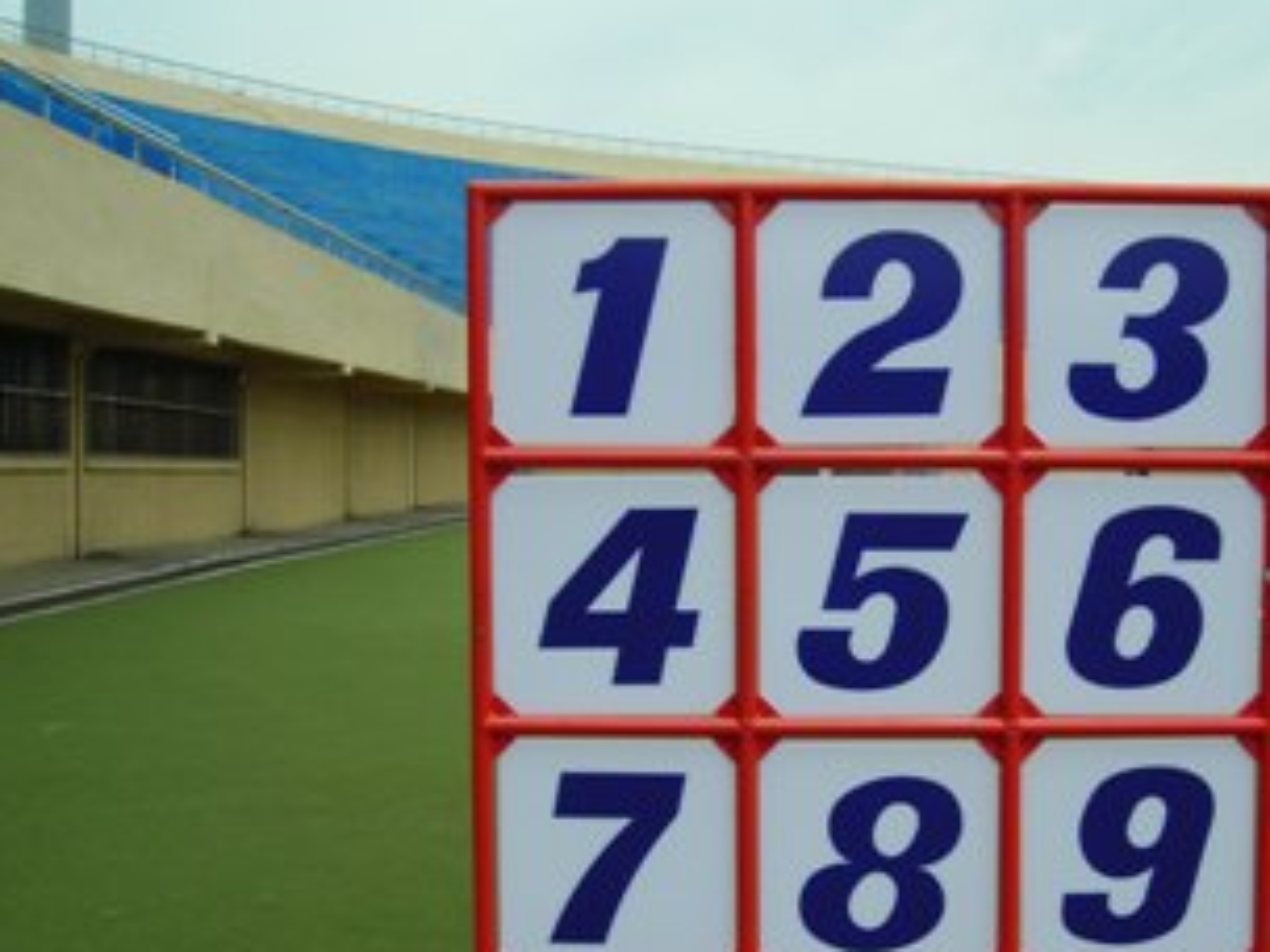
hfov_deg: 34.1
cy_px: 660
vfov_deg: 25.9
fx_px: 2055
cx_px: 819
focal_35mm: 56
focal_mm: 6.3
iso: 50
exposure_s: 1/198
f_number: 6.4
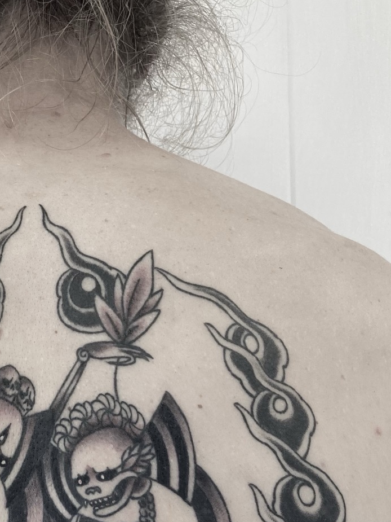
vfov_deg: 29.6
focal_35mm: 61
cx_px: 39
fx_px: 918
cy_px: 521
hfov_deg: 23.4
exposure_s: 1/50
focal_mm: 3.99
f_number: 1.8
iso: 50
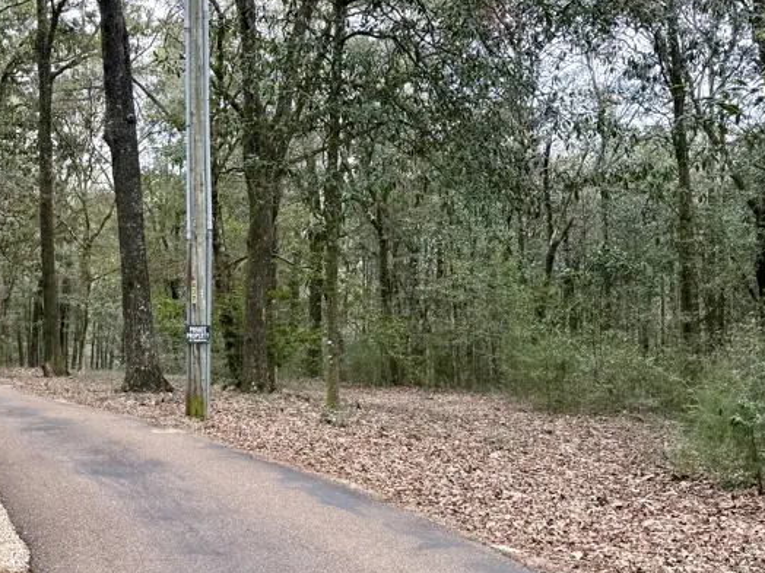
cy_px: 300
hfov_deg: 34.0
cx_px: 161
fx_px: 1215
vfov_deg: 26.6
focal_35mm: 55
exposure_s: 1/293
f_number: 1.78
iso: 100
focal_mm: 6.76
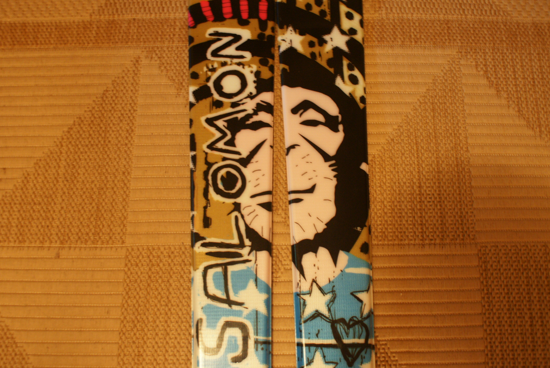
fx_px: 505
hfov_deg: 57.2
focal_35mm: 33
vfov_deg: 40.1
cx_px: 275
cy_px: 184
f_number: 4
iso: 800
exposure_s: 1/5
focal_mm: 22
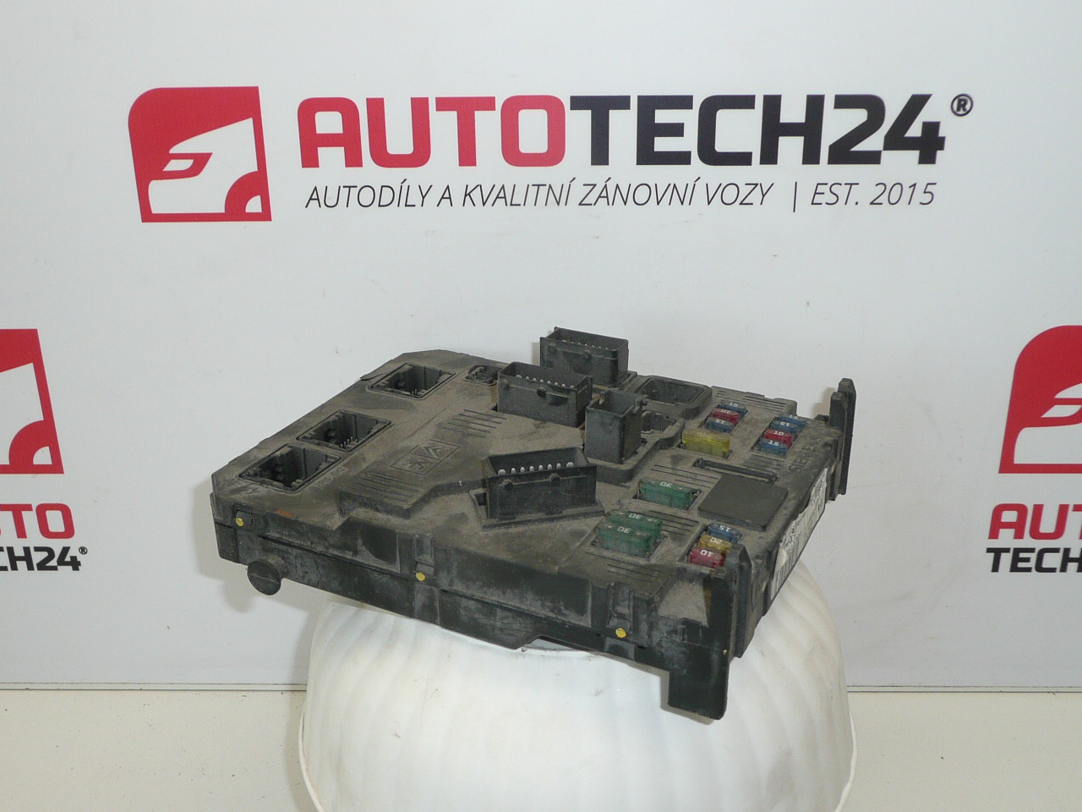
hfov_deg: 51.4
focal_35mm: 36
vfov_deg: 39.7
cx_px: 541
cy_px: 406
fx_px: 1125
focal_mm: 4.6
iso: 100
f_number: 3.3
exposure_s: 1/125
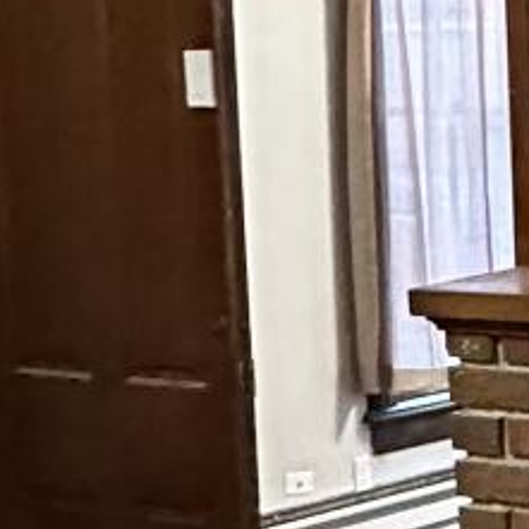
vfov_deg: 15.5
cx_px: 1020
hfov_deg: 13.6
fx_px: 1936
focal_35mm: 112
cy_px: 378
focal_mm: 2.22
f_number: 2.2
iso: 1000
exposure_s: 1/40
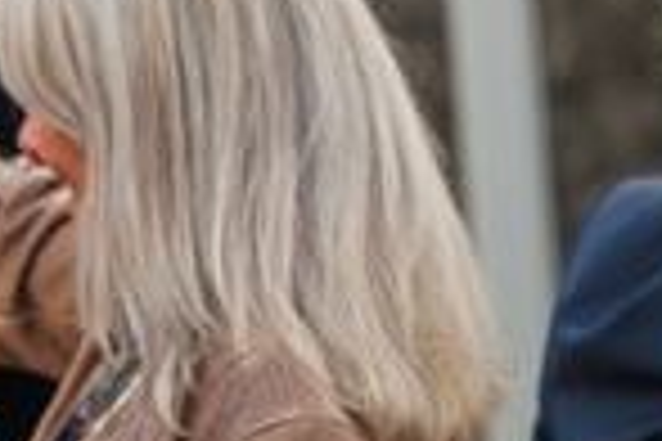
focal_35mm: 563
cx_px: -392
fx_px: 10352
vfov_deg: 2.4
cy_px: 182
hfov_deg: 3.6
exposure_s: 1/800
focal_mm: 115
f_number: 2.8
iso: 800
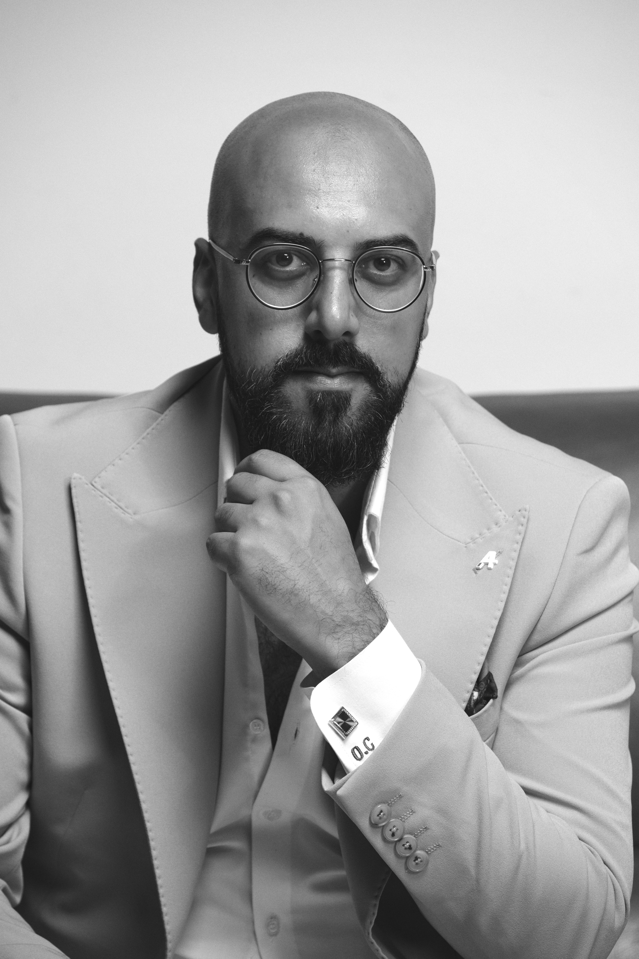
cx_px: 320
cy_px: 480
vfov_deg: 9.8
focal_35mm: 210
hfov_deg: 6.5
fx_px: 5590
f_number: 5
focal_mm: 140
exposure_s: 1/30
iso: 160
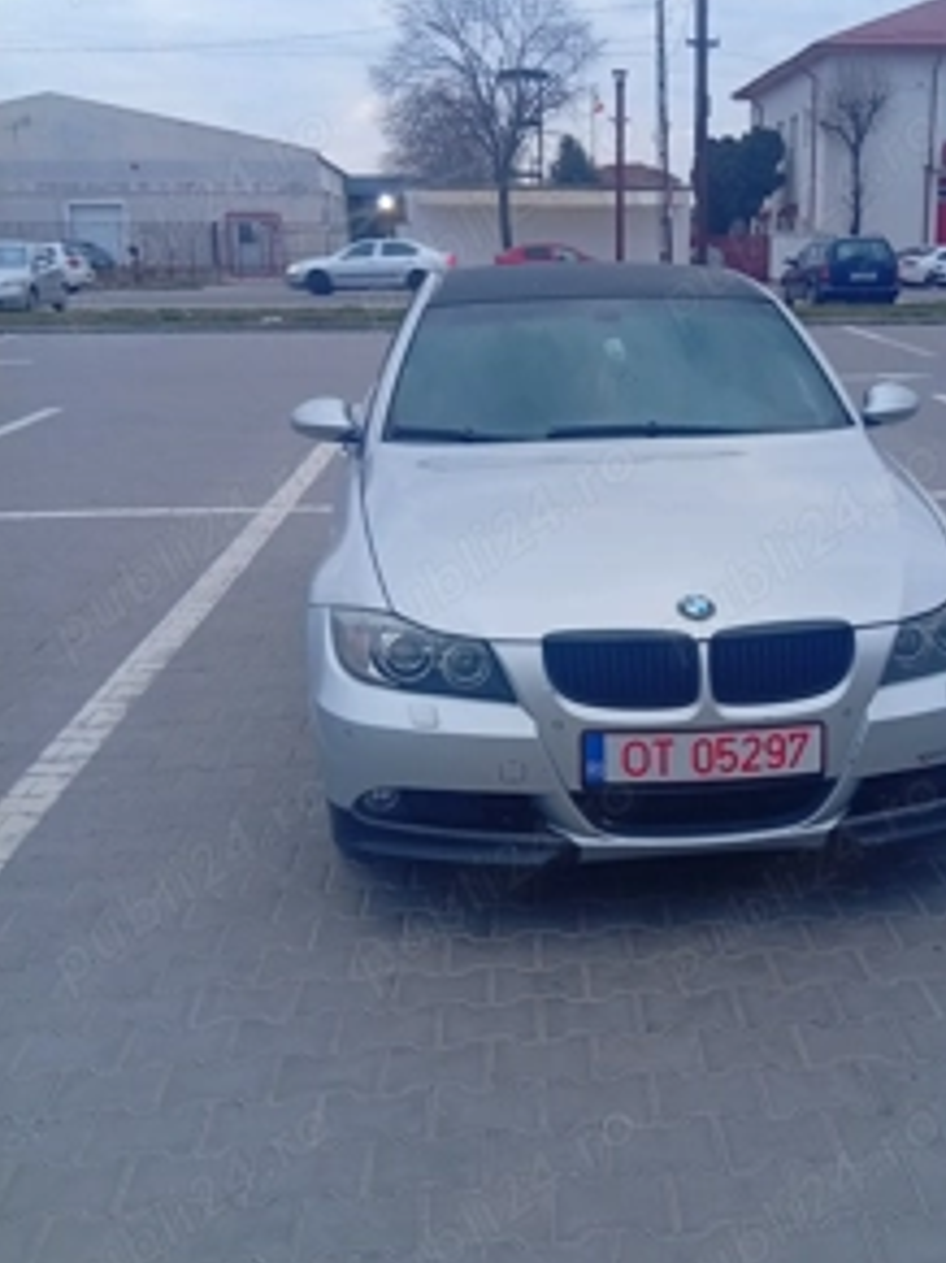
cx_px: 647
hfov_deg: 38.1
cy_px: 616
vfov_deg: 50.2
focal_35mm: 37
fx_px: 1349
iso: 128
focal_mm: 3.84
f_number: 1.8
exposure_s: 1/50
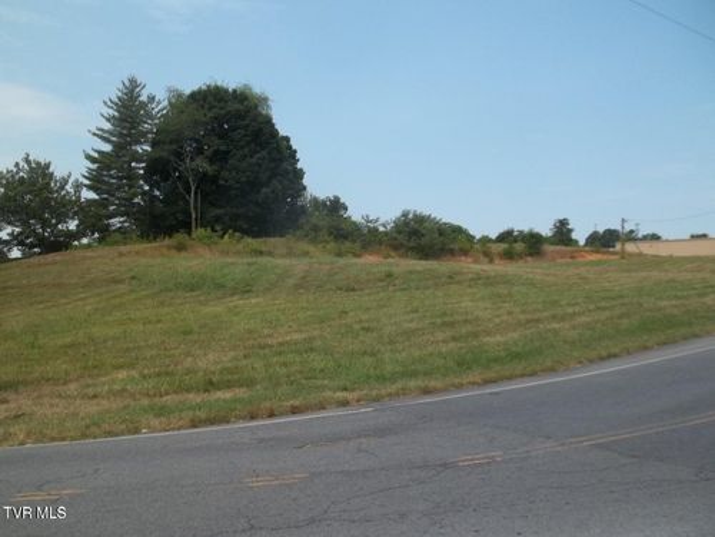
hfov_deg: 55.4
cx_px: 358
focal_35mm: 33
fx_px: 682
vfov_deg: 42.9
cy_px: 268
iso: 64
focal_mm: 5.9
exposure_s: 1/125
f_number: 8
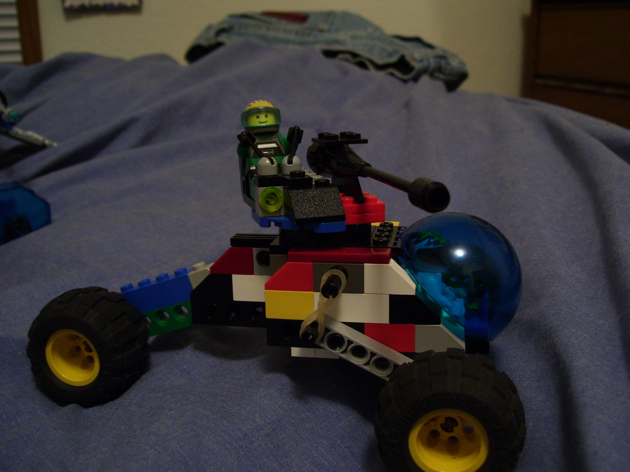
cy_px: 236
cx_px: 315
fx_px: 673
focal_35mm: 37
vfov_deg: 38.7
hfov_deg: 50.1
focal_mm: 6
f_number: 2.7
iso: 160
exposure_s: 1/8
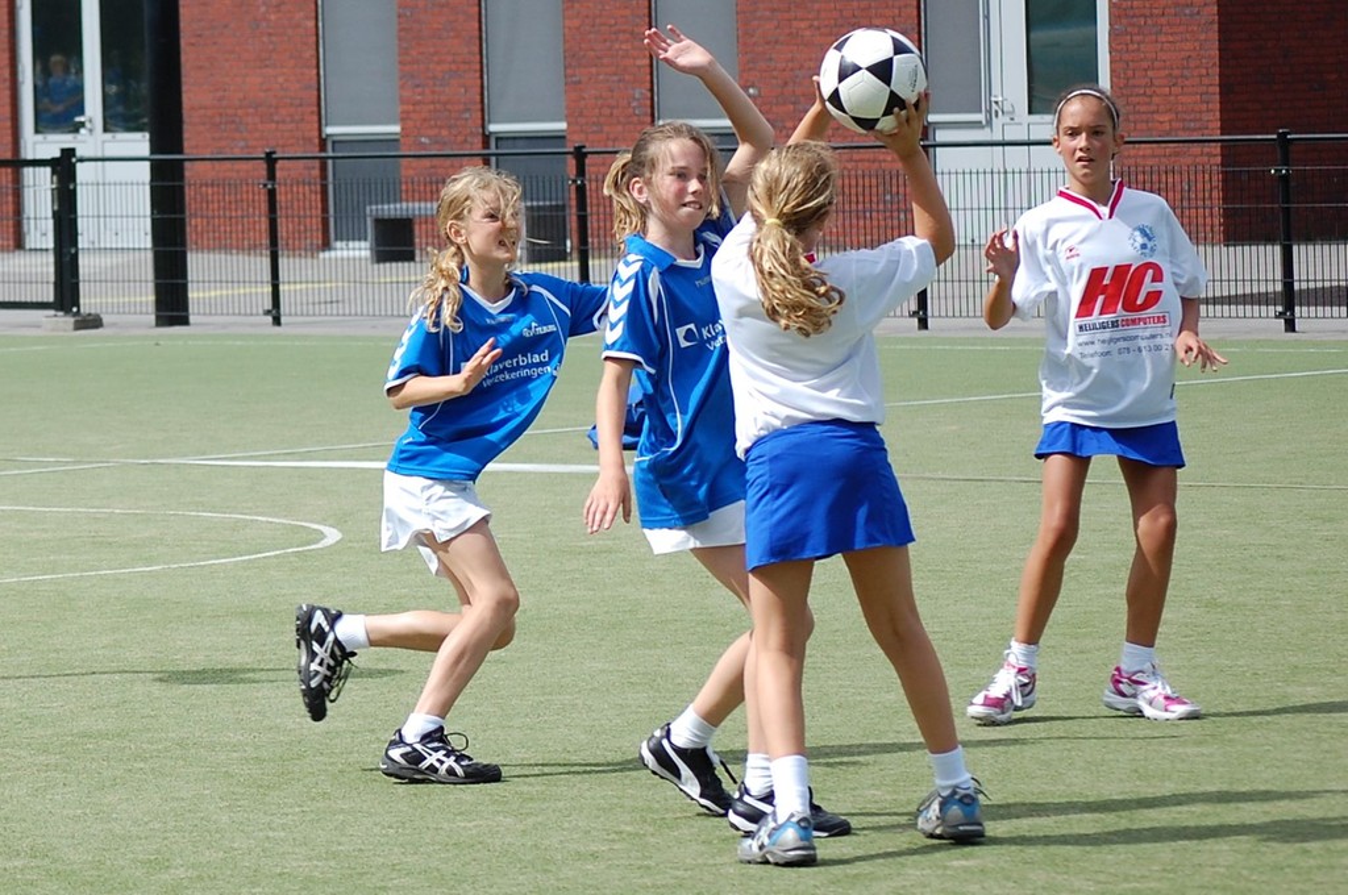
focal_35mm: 108
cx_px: 674
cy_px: 448
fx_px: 4039
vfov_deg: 12.6
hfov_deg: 18.9
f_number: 4.2
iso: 200
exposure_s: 1/1000
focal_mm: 72
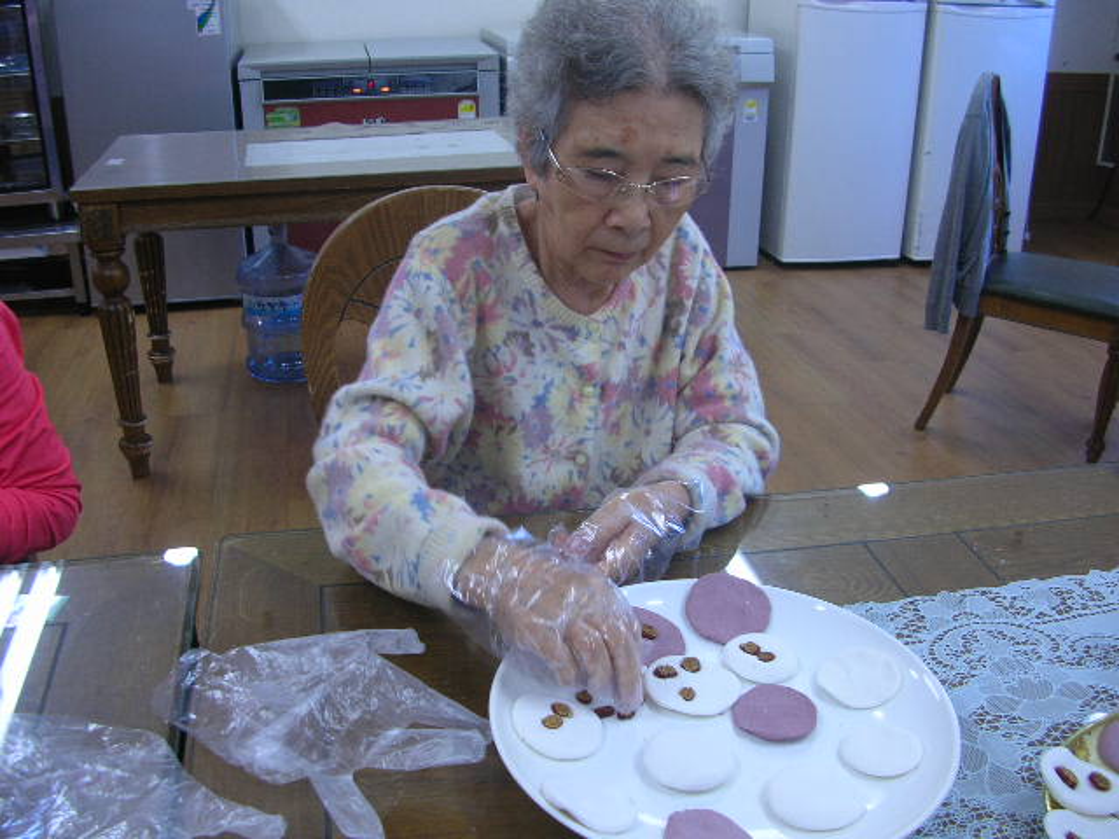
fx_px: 1131
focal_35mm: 35
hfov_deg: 52.6
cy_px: 420
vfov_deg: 40.7
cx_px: 560
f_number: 2.8
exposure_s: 1/19.8
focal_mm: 5.8
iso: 50
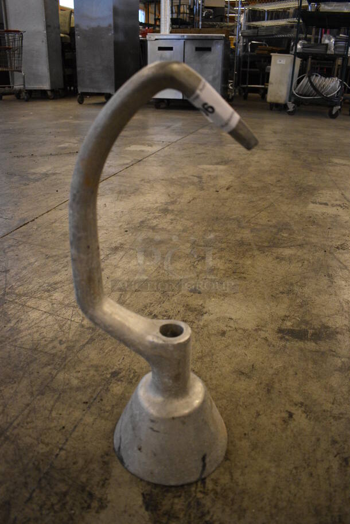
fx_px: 393
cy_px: 262
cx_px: 175
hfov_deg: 48.0
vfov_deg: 67.3
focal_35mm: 27
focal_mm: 18
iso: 2200
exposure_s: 1/125
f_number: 3.5
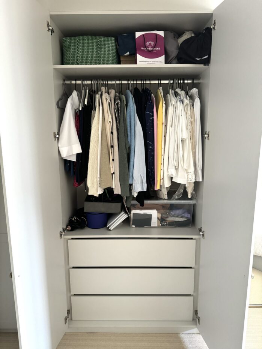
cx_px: 131
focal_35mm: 24
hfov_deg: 56.8
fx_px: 242
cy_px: 174
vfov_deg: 71.6
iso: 500
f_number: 1.78
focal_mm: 6.76
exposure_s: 1/60
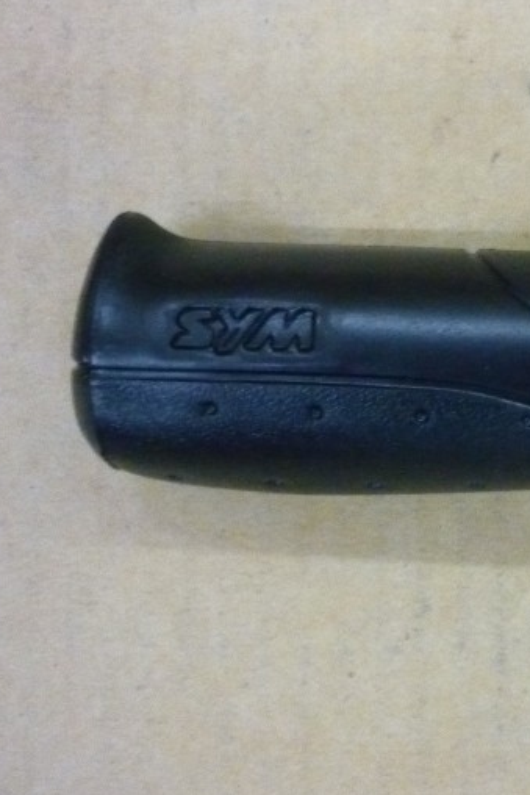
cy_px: 357
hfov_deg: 24.2
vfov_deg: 36.8
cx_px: 500
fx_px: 1192
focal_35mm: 54
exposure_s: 1/25
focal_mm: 5.5
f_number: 2.8
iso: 800
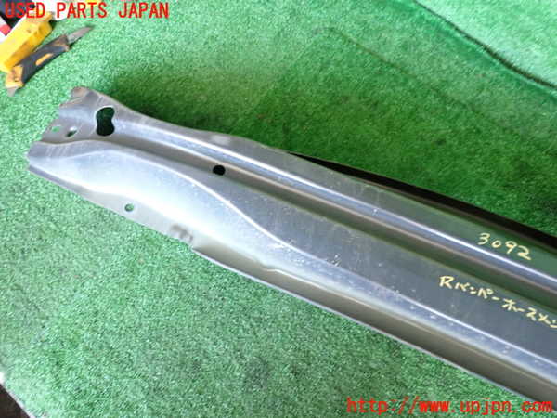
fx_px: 402
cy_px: 209
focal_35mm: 25
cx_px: 278
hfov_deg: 69.4
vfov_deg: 54.9
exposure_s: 1/30
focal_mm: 4.5
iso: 320
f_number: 2
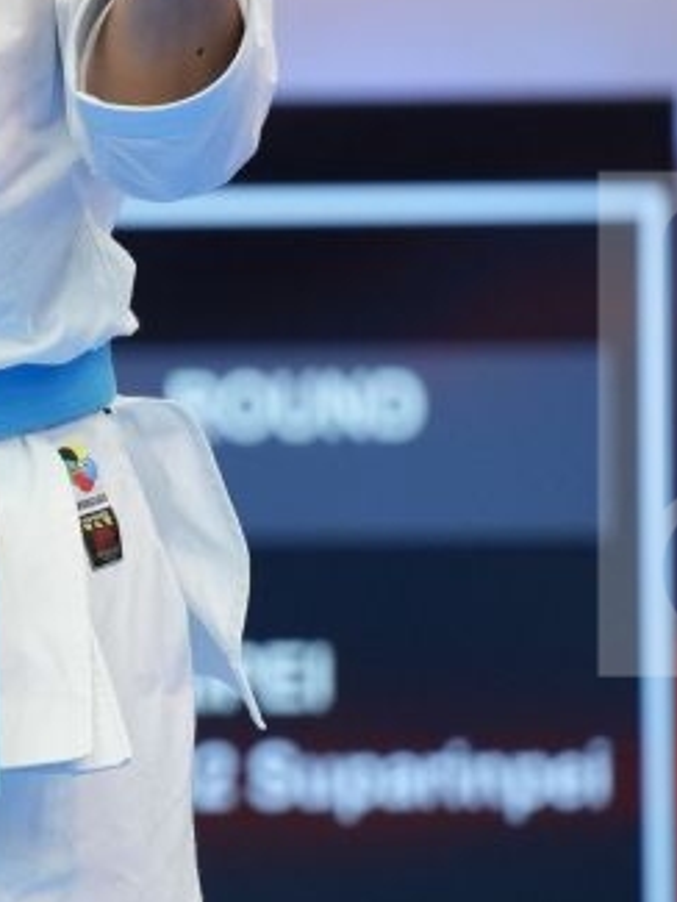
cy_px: 425
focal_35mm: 710
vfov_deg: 2.8
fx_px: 18502
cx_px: -83
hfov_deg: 2.1
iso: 1250
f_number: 2.8
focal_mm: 200
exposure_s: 1/500
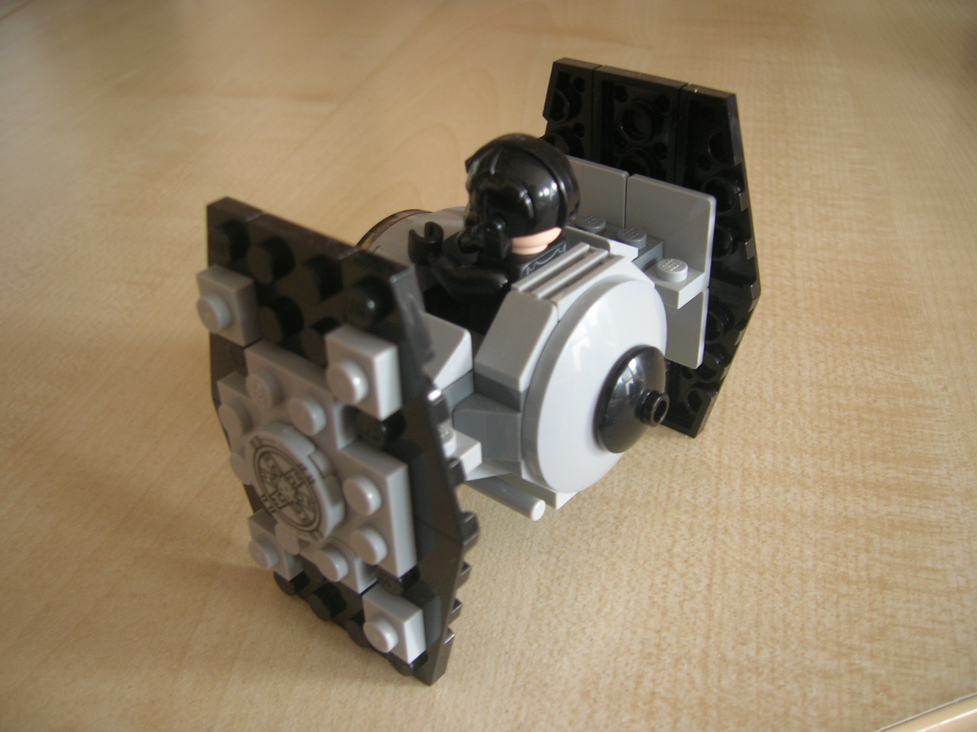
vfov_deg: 41.8
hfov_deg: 54.0
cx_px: 488
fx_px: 960
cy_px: 366
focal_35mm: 34
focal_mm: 5.7
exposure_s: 1/5.2
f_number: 2.9
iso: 50
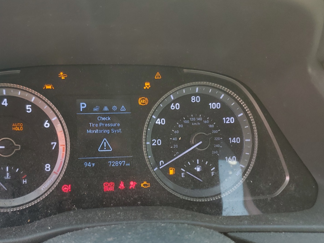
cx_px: 101
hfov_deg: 49.1
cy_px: 153
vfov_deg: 38.4
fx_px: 346
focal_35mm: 37
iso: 50
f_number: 1.5
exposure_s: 1/154
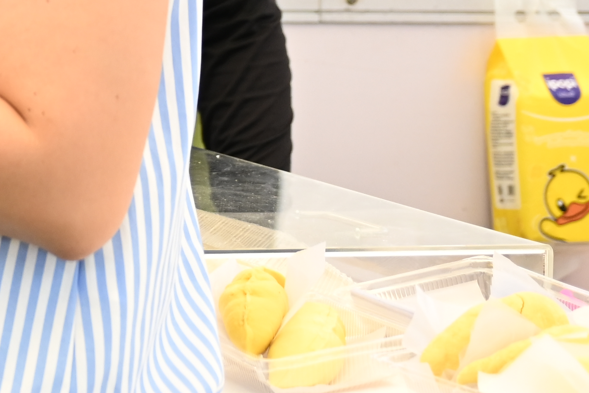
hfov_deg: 10.8
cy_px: -104
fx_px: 2711
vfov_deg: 8.2
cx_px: -759
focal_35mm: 166
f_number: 2.8
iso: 500
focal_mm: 30.5
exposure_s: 1/400
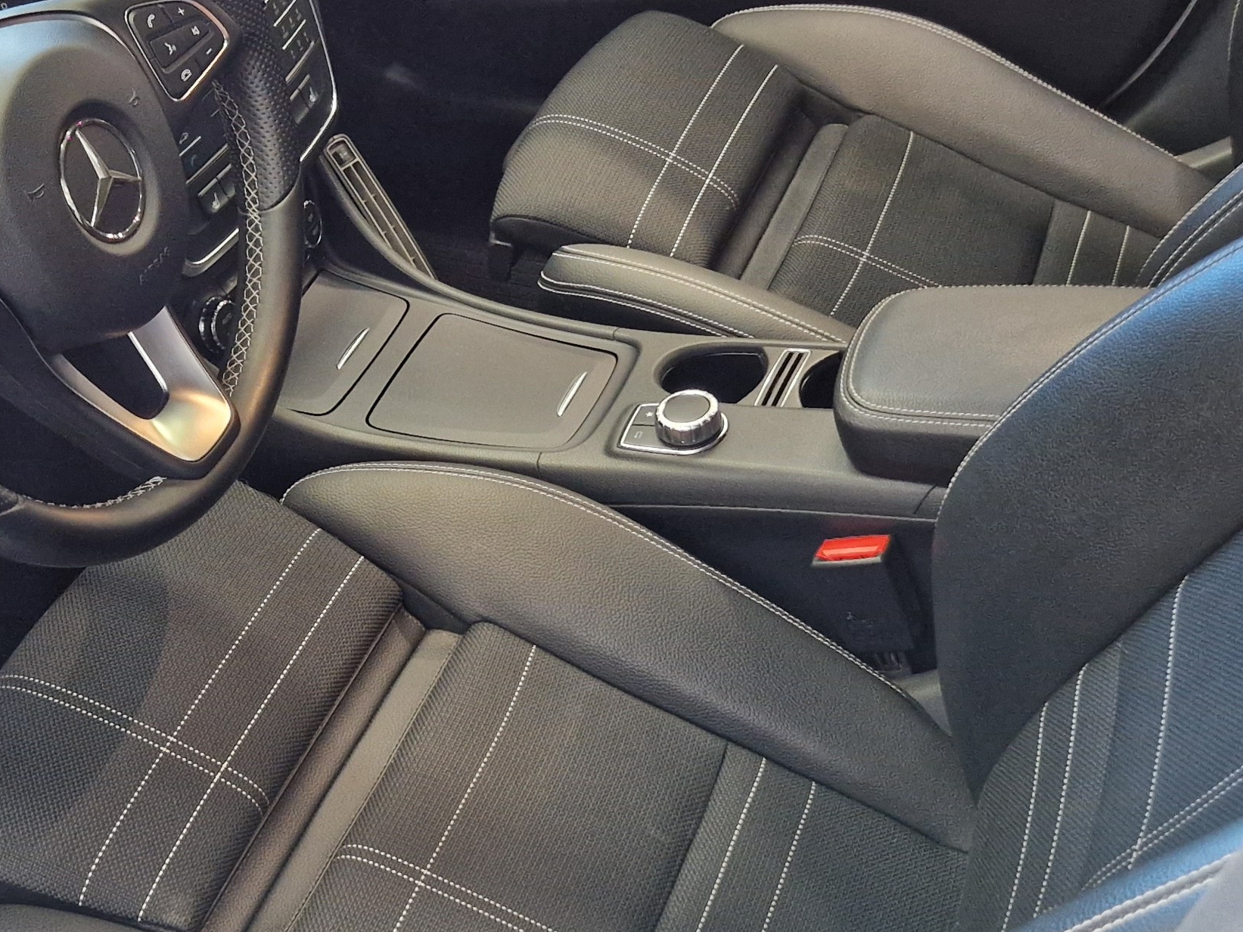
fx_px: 2011
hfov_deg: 33.9
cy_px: 604
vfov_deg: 26.0
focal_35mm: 56
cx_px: 367
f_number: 1.8
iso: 400
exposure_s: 1/100
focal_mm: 5.4
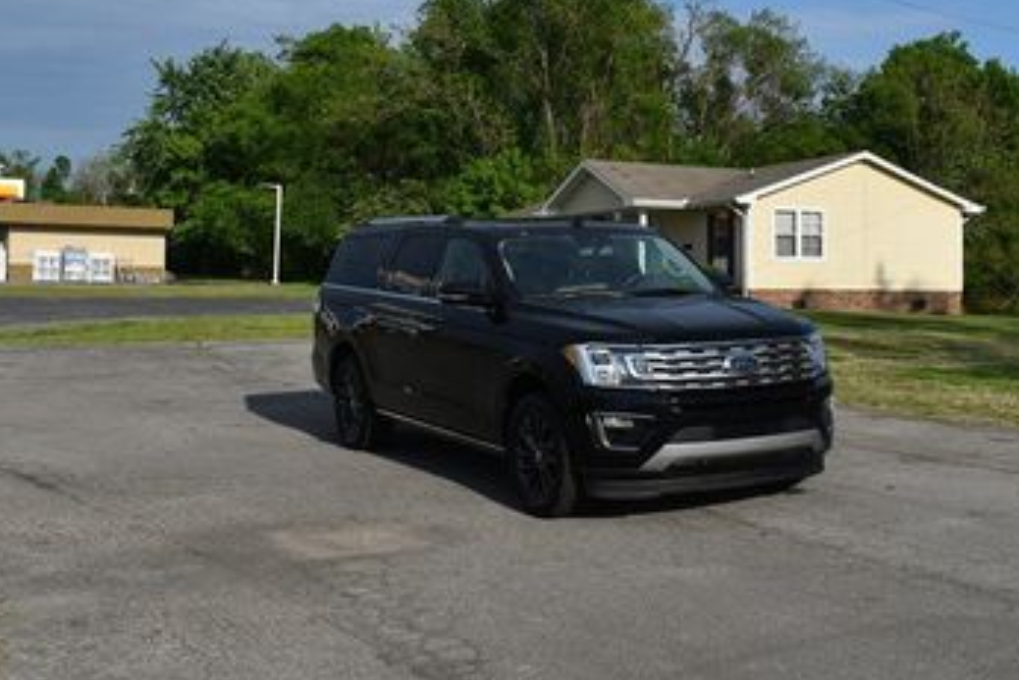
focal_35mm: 50
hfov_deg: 39.4
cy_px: 231
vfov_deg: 26.9
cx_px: 613
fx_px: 1416
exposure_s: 1/320
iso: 100
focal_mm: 18
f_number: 9
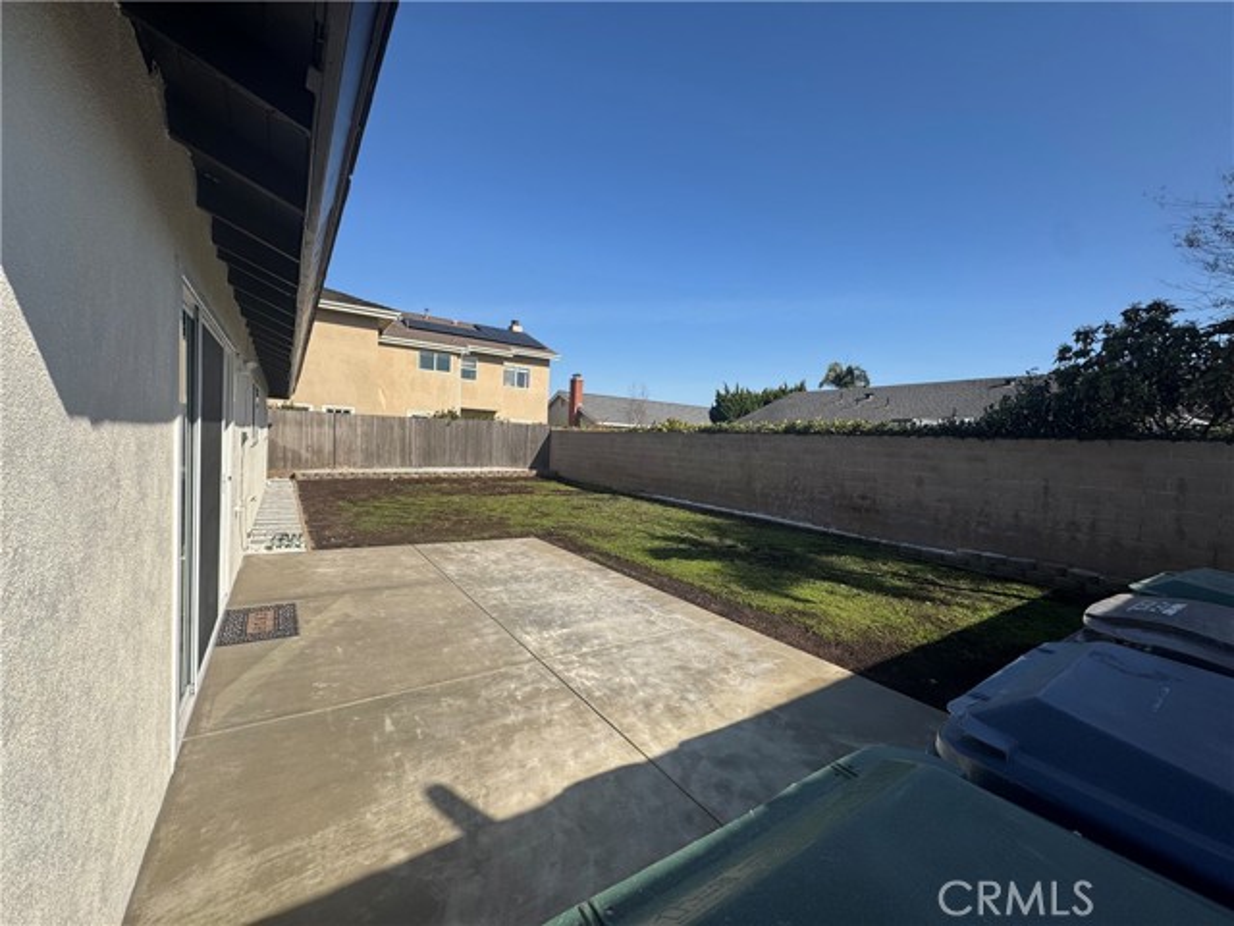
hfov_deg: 102.1
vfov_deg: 85.7
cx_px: 617
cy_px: 463
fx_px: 499
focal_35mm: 14
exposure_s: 1/2028
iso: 50
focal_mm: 2.22
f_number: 2.2
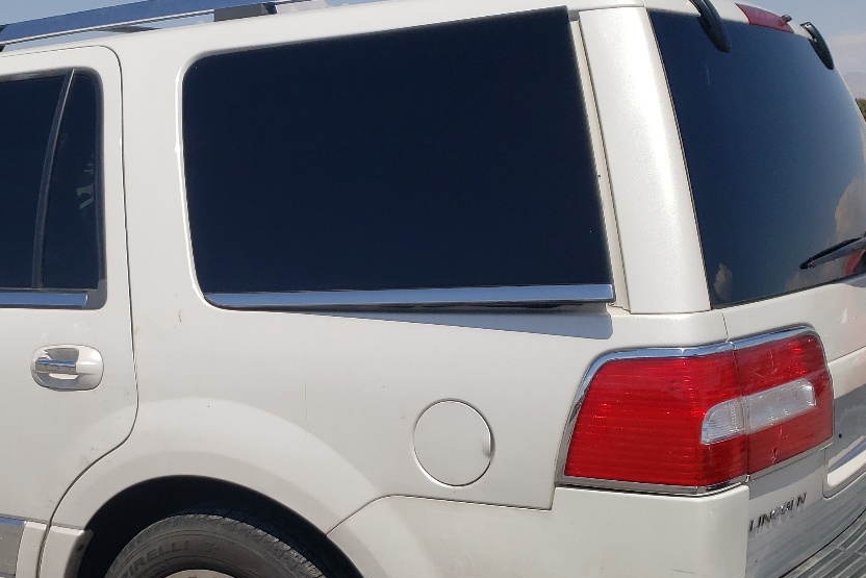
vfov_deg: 25.7
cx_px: 232
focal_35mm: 52
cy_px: 442
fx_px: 1251
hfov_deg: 37.4
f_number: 1.5
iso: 50
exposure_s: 1/10000
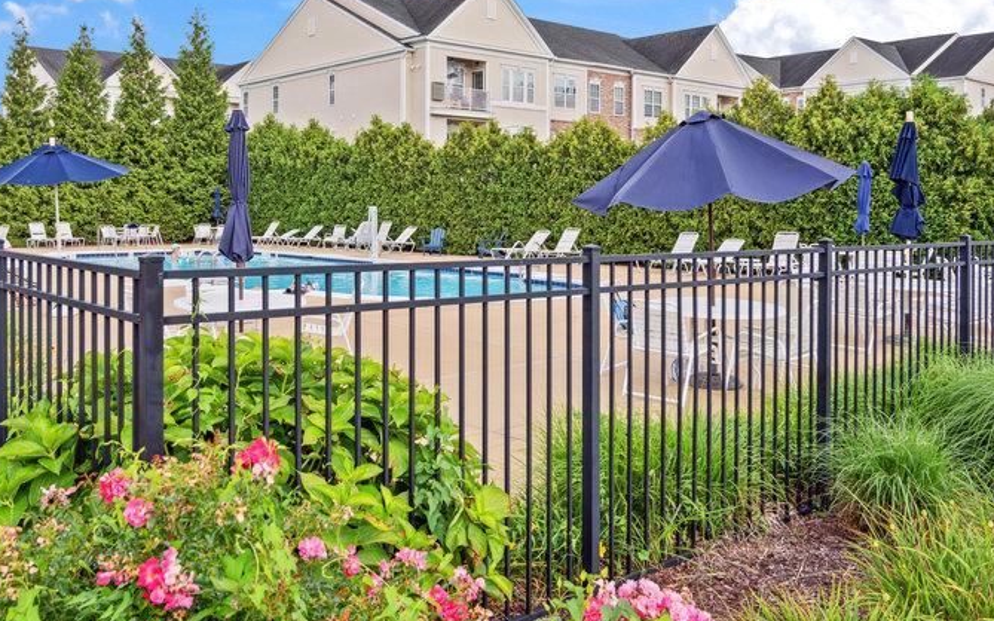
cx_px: 412
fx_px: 867
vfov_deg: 39.2
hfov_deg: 59.3
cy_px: 237
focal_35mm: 32
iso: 160
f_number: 5.6
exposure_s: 1/250
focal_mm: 21
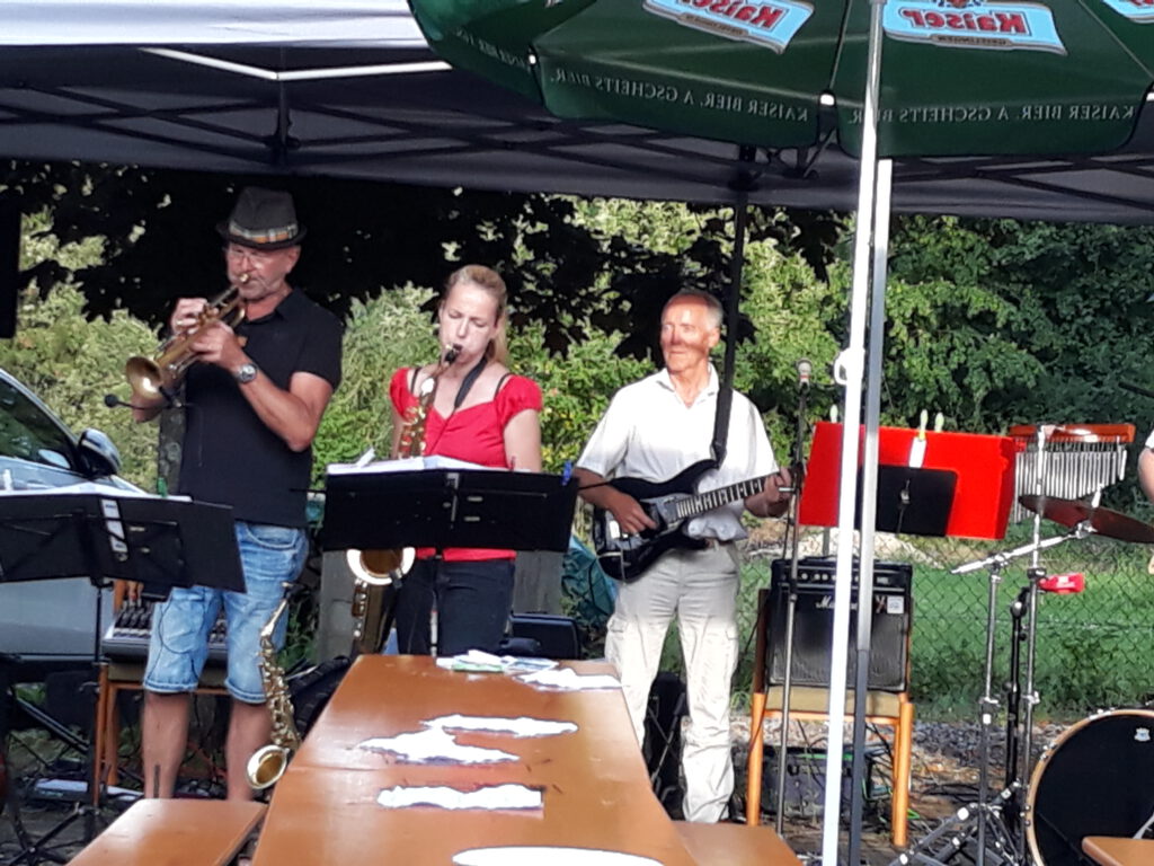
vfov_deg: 51.4
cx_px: 577
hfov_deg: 65.3
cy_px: 433
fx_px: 900
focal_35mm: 27
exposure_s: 1/199
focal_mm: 3.71
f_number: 1.7
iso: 40
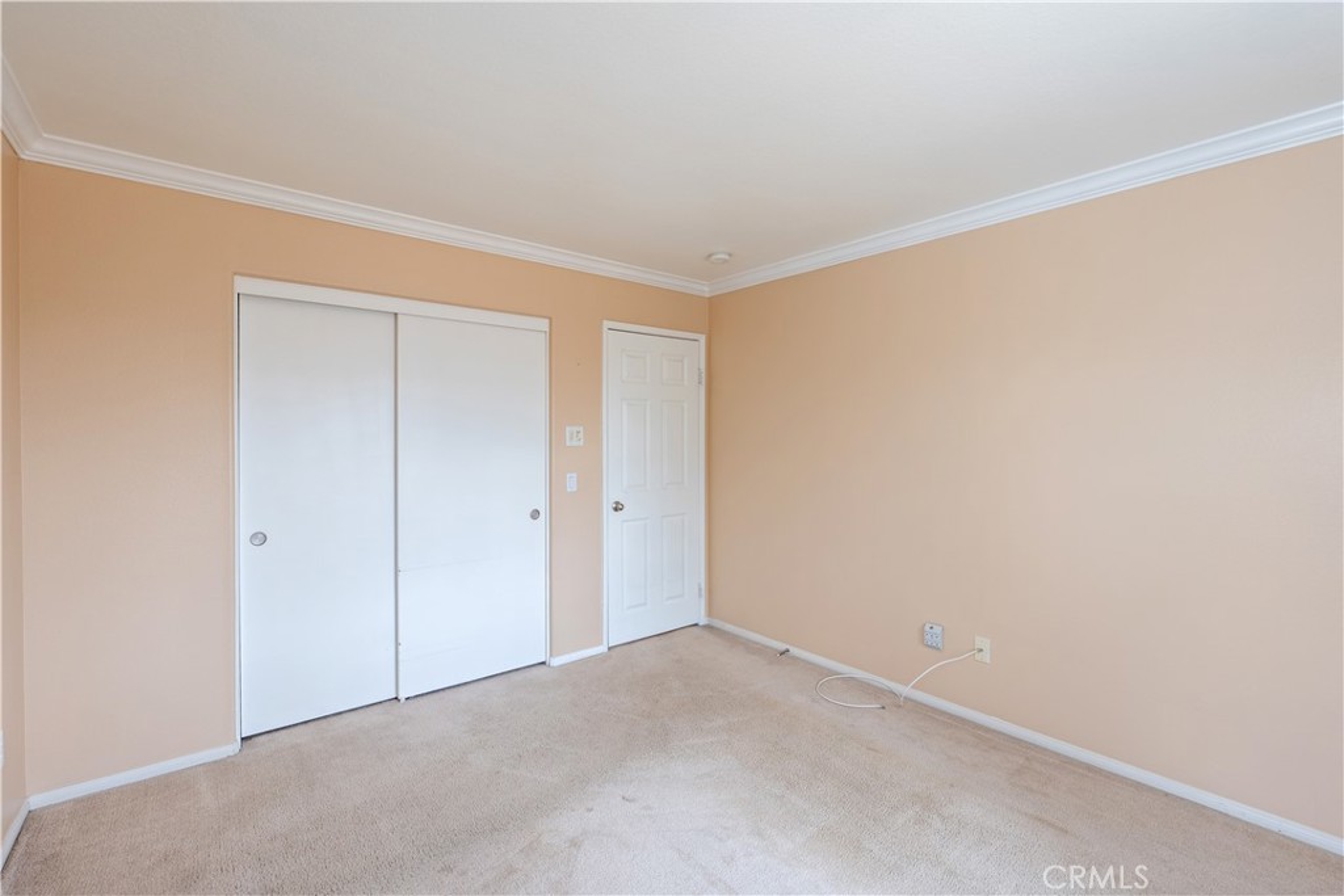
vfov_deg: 73.8
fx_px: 597
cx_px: 672
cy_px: 448
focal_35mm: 16
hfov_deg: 96.7
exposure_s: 1/3
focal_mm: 16
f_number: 7.1
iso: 250
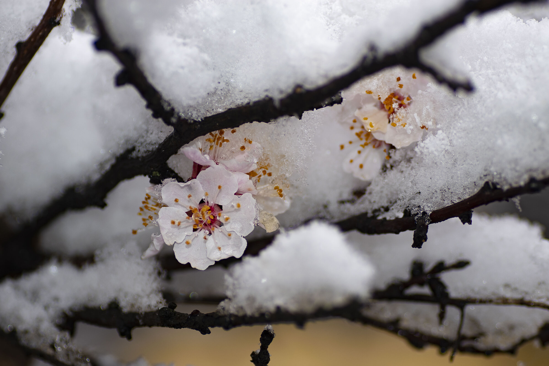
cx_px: 274
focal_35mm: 135
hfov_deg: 15.2
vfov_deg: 10.2
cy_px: 183
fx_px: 2059
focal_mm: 90
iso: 100
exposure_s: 1/200
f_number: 4
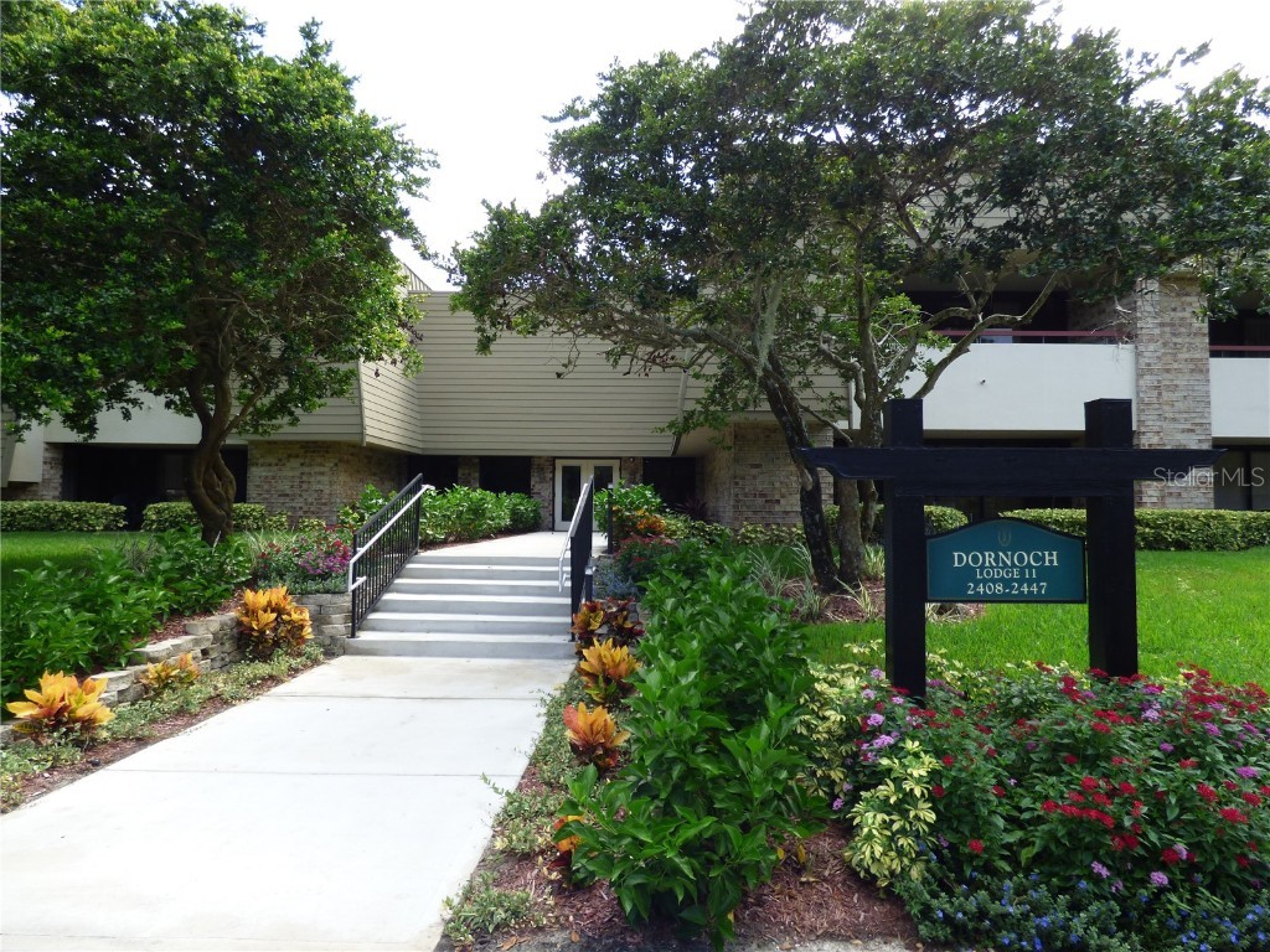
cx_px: 635
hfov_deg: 81.7
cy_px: 476
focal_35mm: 20
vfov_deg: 66.0
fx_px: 734
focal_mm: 3.58
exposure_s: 1/320
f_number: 2.8
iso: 100
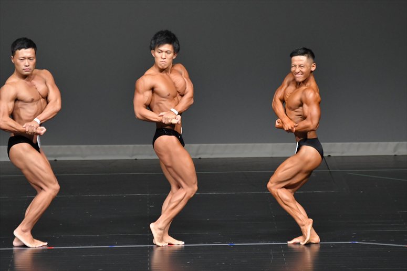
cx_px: 204
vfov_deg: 4.0
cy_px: 136
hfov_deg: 6.0
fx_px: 3899
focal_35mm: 345
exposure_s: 1/400
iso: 4000
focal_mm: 230
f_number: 5.6
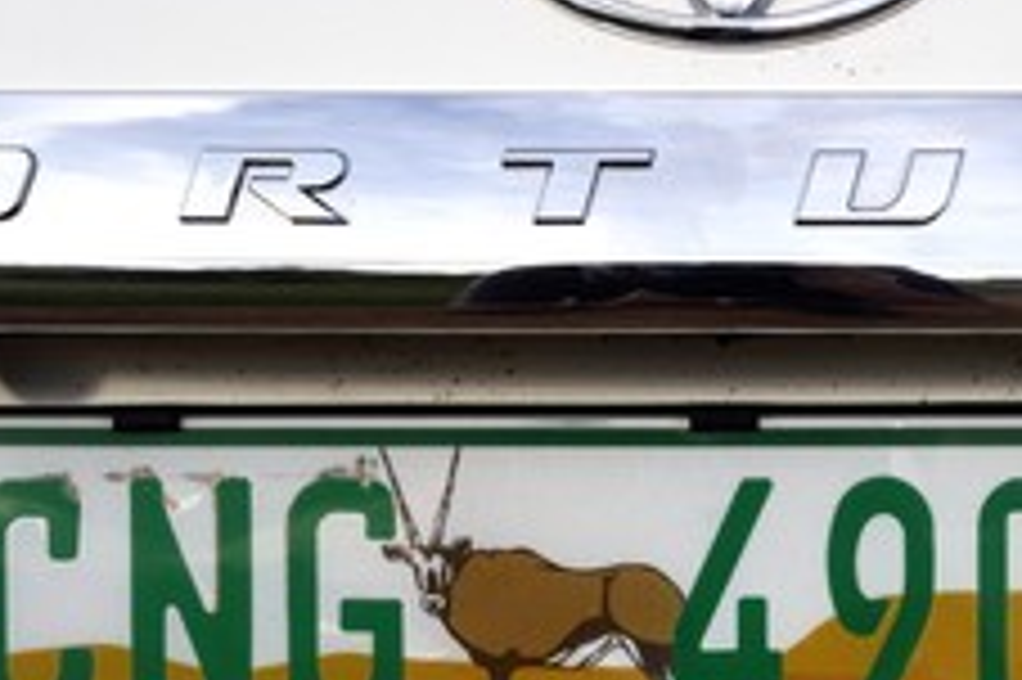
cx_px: 725
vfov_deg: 15.2
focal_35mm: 89
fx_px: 2525
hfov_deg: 22.7
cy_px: 567
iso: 200
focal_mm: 48
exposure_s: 1/250
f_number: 9
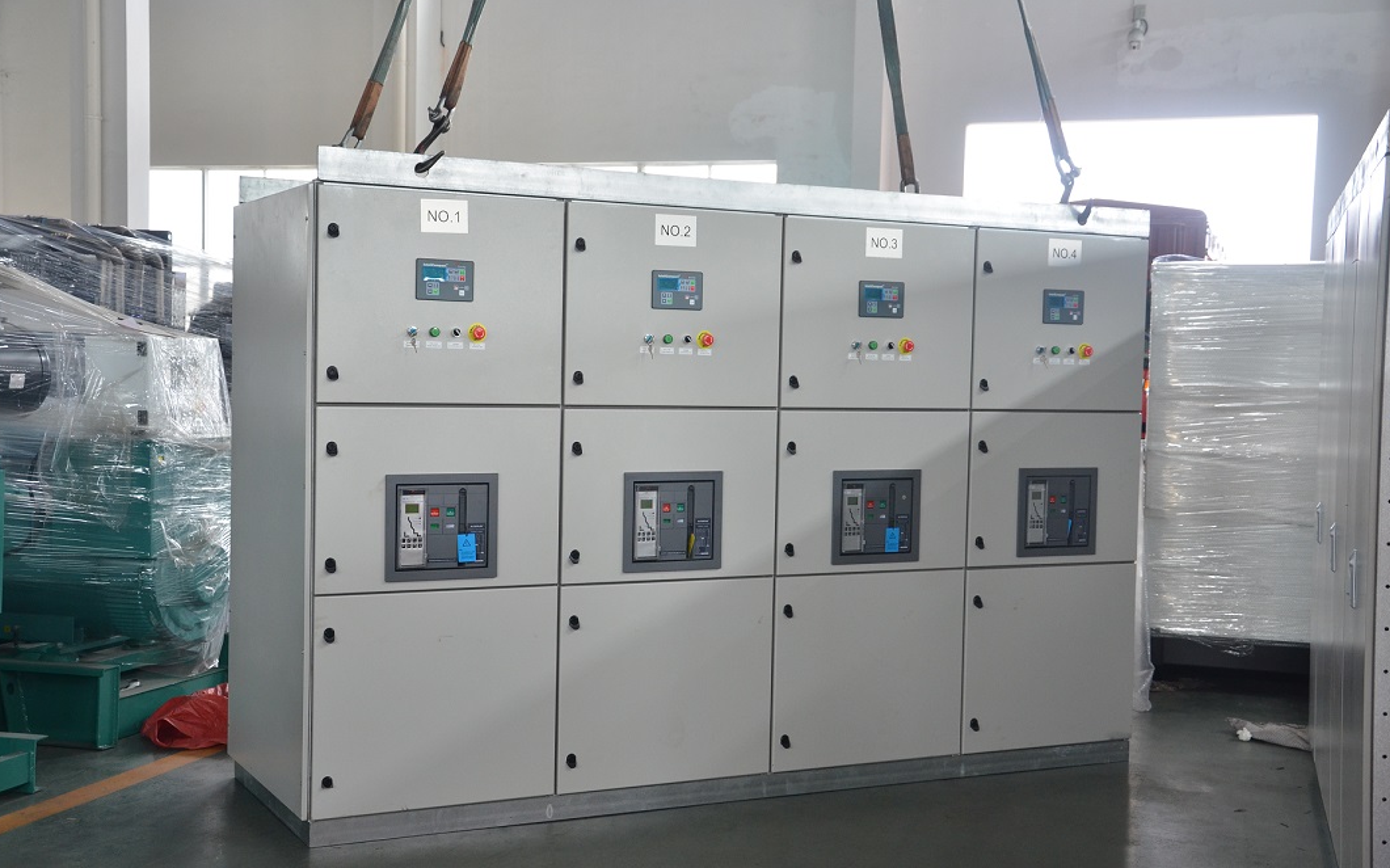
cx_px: 694
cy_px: 450
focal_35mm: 46
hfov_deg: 43.5
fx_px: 1742
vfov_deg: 28.0
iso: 640
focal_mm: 30
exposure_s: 1/25
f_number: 4.2
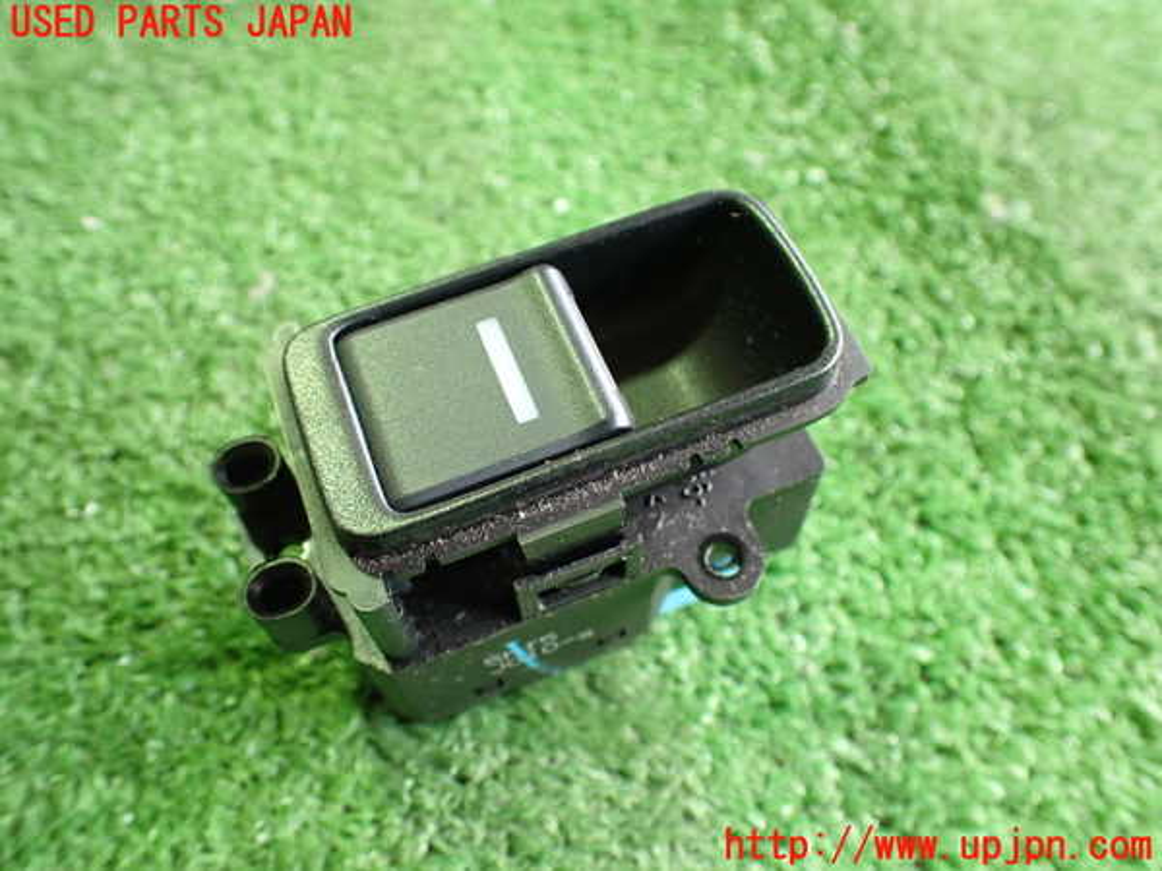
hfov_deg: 60.0
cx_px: 581
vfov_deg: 46.8
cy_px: 436
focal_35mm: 30
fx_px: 1007
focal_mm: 5.4
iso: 800
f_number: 2.3
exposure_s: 1/50
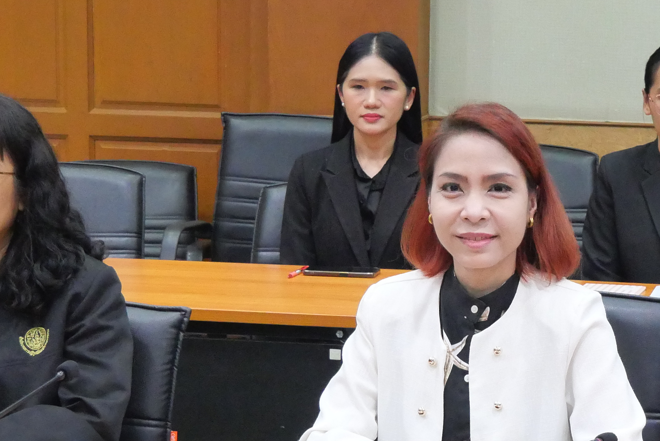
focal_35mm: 118
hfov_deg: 17.2
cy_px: 351
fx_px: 2165
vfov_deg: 11.6
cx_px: 529
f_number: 4.3
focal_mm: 23
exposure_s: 1/60
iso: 3200
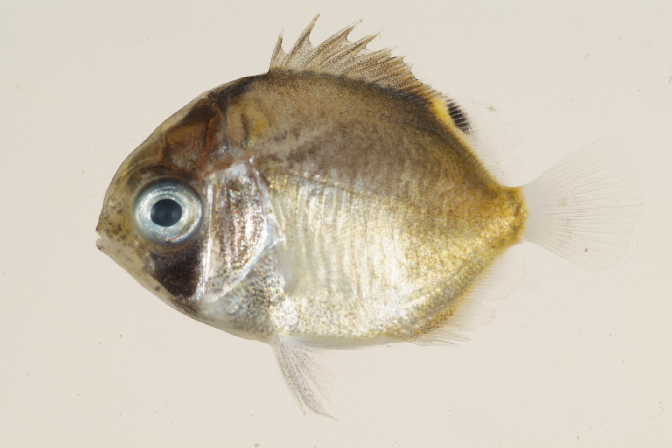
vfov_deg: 8.7
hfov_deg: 13.0
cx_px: 336
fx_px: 2949
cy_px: 224
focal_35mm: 158
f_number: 22
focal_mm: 105
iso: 100
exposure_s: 1/60
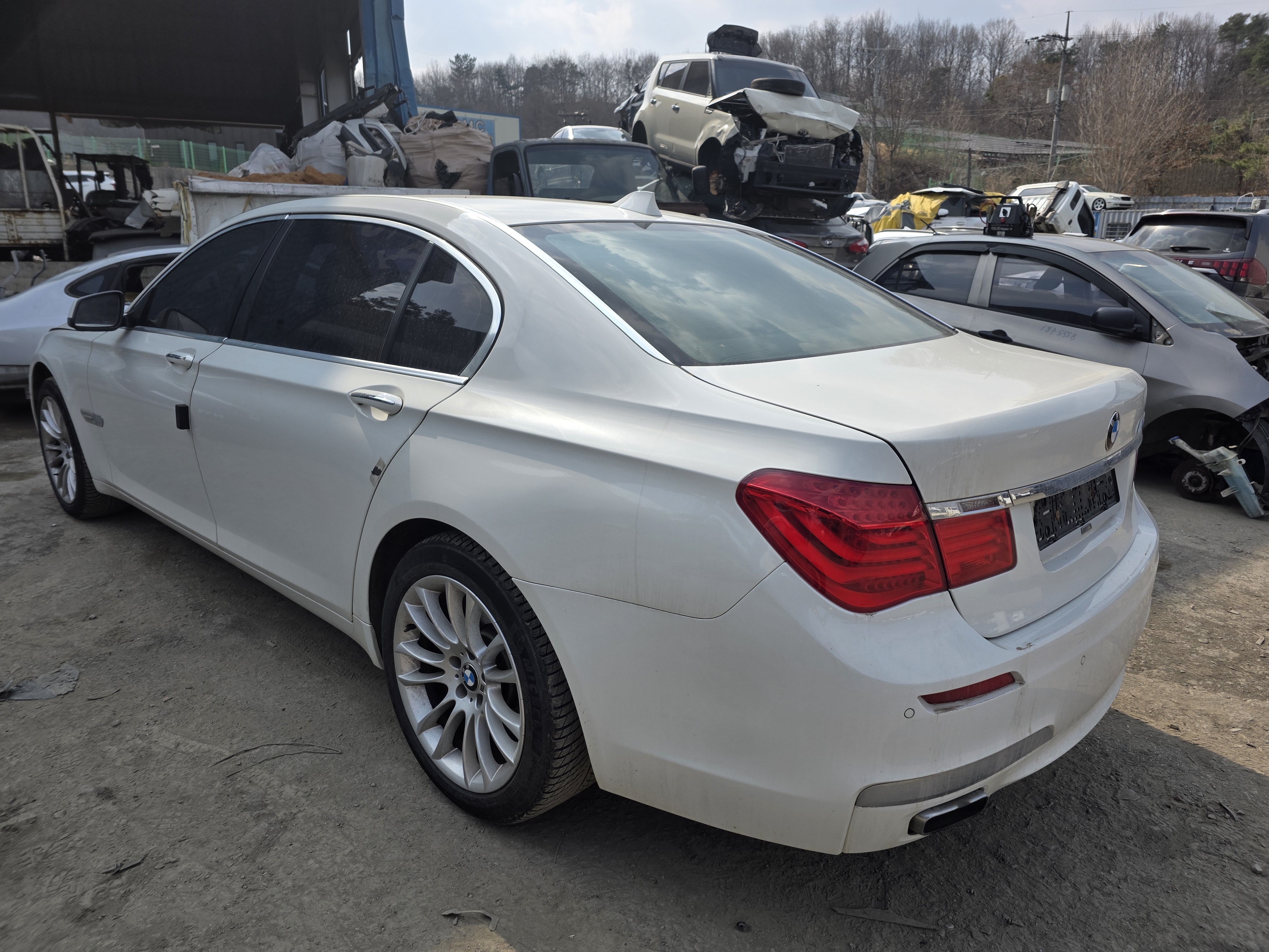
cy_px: 476
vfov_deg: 58.9
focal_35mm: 23
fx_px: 843
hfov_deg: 73.9
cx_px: 634
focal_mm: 6.3
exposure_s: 1/5778
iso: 80
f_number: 1.7
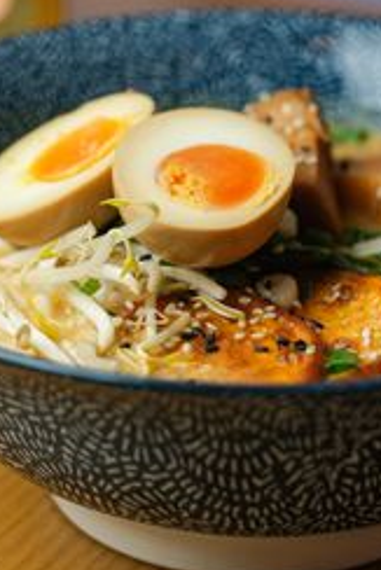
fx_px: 2615
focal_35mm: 165
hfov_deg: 8.3
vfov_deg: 12.4
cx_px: 96
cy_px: 112
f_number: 2.8
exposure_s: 1/180
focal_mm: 56
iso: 250
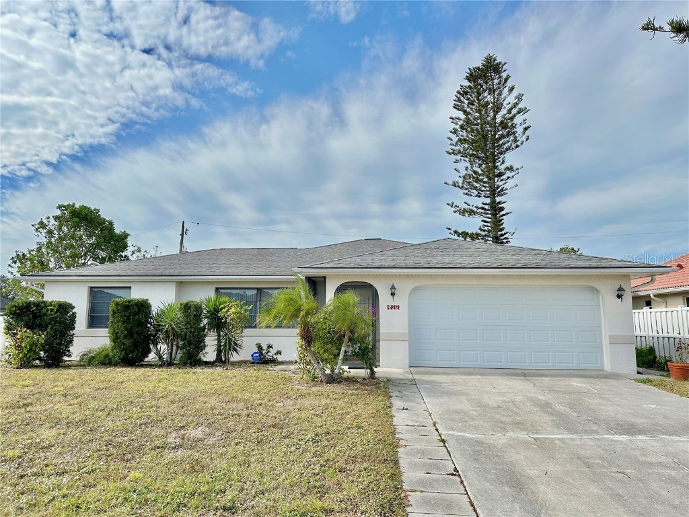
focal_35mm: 24
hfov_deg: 71.6
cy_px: 258
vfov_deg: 56.8
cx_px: 344
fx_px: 478
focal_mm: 6.86
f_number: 1.78
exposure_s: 1/3861
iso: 80
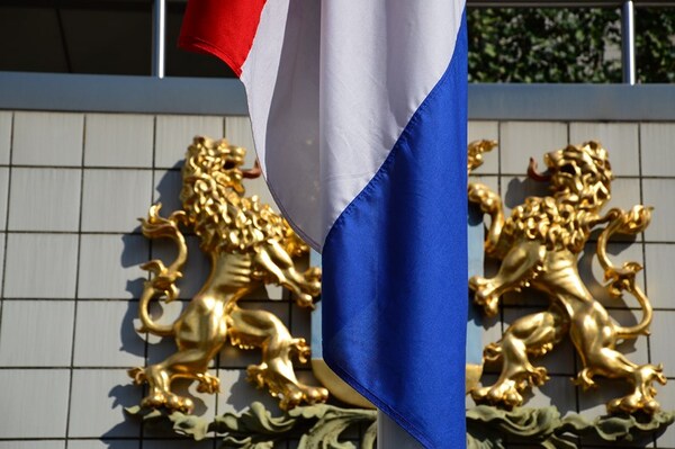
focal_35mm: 120
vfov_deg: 11.4
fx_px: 2248
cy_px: 224
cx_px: 338
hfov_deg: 17.1
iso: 200
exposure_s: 1/1600
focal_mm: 80
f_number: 5.3
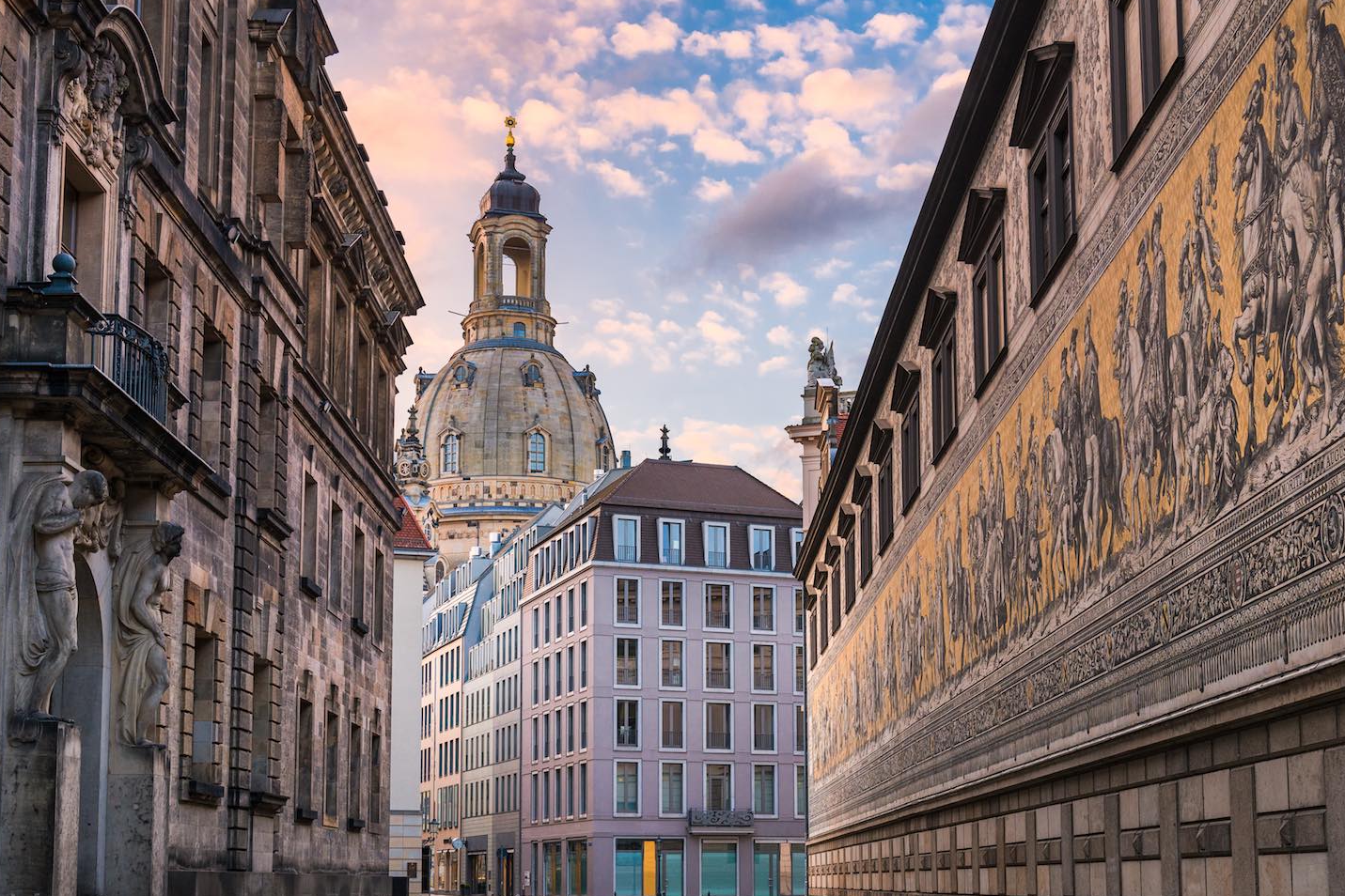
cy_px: 481
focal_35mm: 51
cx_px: 664
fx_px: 1905
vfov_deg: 26.5
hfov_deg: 38.9
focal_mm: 38
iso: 200
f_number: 8
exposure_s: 1/30
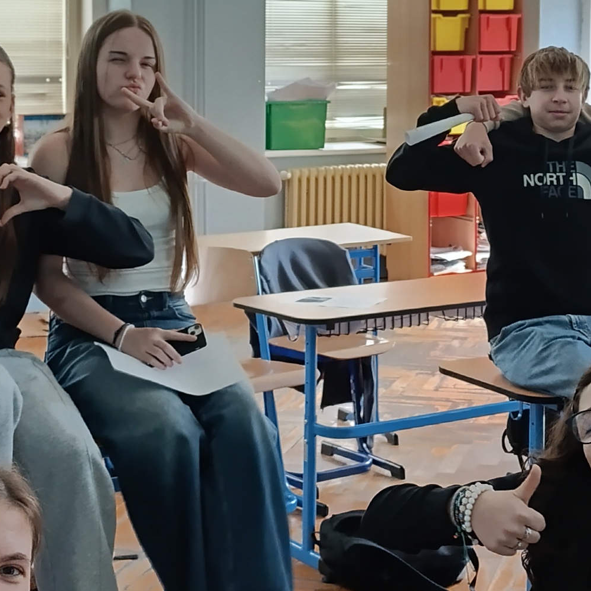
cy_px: 99
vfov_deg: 20.6
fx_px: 1603
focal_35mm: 83
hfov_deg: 20.8
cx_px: 374
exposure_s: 1/50
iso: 640
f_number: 1.6
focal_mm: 6.14
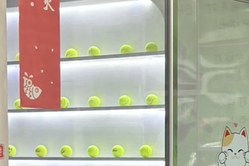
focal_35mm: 153
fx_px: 1059
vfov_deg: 8.8
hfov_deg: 13.3
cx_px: 196
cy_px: 240
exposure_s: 1/121
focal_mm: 5.96
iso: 64
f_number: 1.6
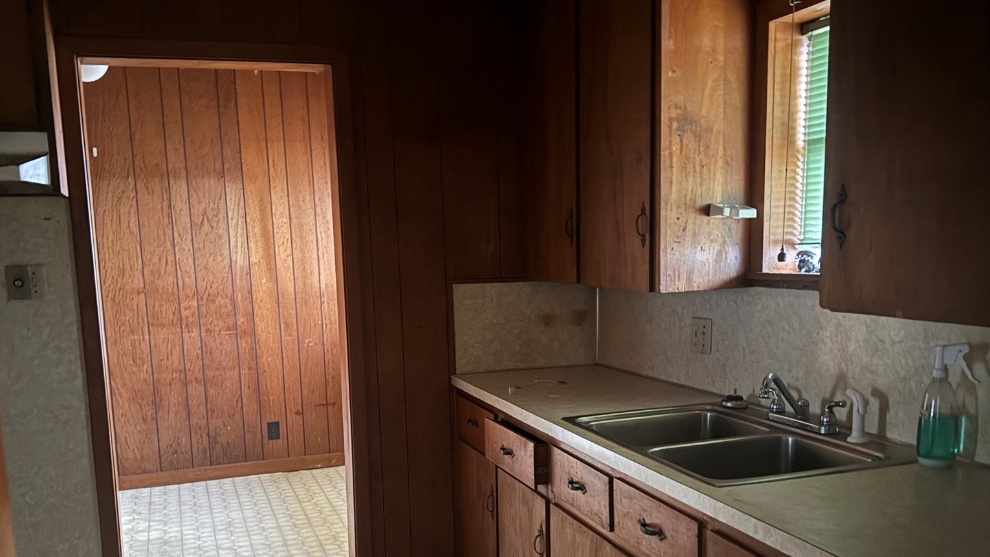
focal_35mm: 35
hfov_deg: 56.6
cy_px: 404
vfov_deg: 33.2
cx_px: 494
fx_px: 919
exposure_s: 1/5
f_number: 1.78
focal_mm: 6.76
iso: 1600
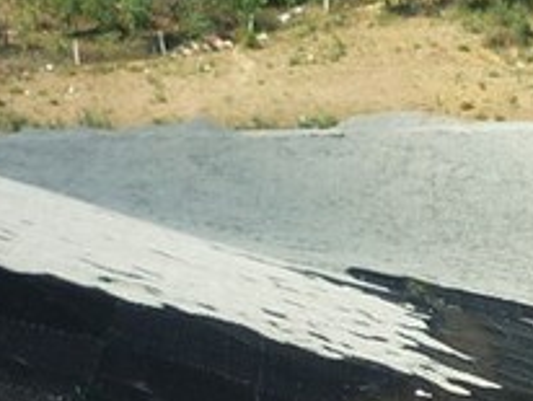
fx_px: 2513
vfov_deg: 8.9
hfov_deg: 11.6
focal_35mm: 163
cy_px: 572
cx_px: 774
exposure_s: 1/640
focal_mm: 5.5
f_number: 2.8
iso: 80
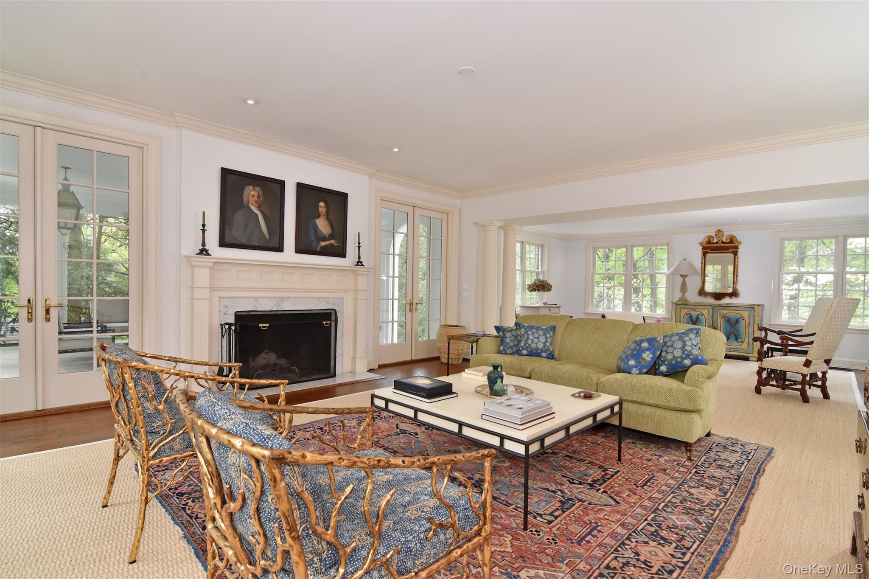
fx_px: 398
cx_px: 434
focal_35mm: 16
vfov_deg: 72.0
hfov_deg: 95.0
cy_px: 290
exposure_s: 1/60
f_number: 8
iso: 640
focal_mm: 11
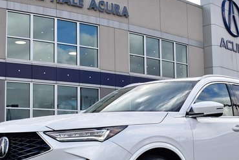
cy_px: 109
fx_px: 431
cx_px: 145
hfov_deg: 30.9
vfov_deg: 20.9
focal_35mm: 65
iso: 100
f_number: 5.6
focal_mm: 25
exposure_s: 1/125
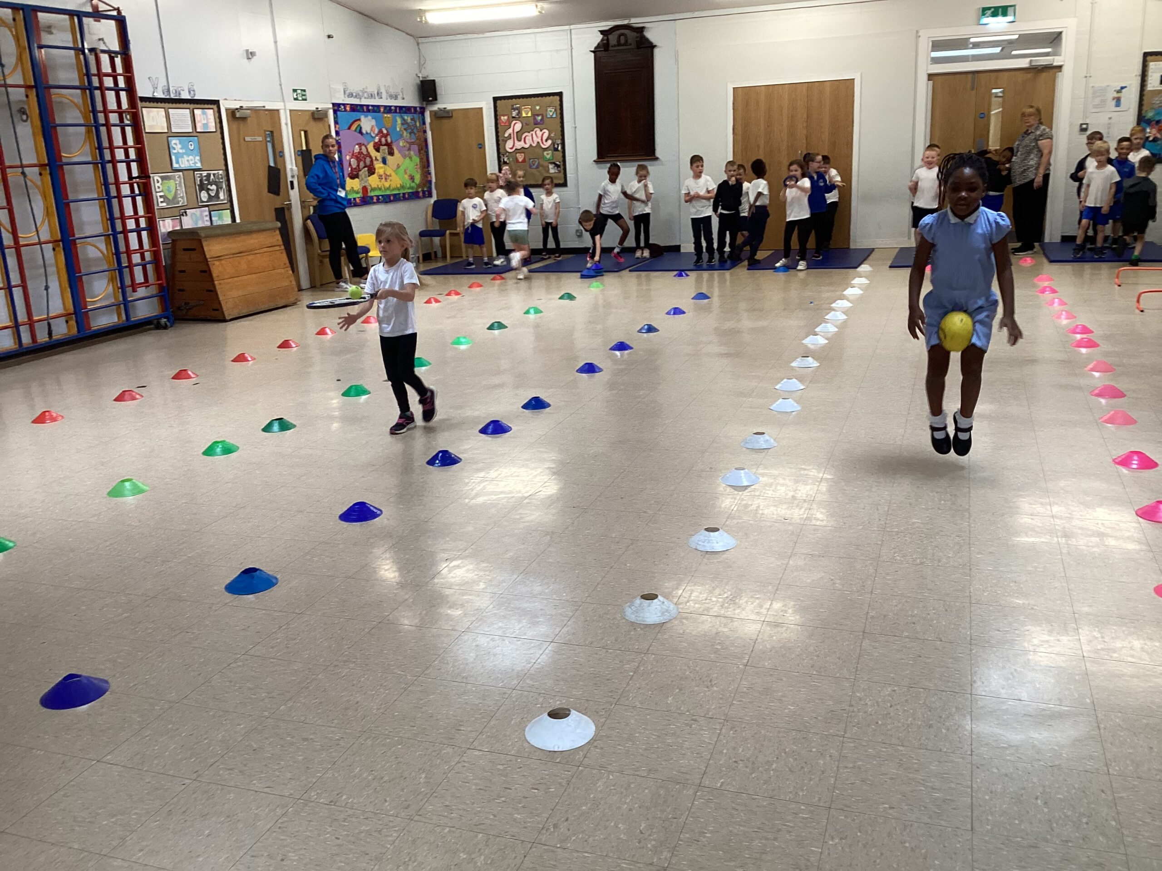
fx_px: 1041
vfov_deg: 45.4
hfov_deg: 58.4
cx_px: 581
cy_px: 436
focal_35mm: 31
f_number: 2.4
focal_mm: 3.3
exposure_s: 1/50
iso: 80
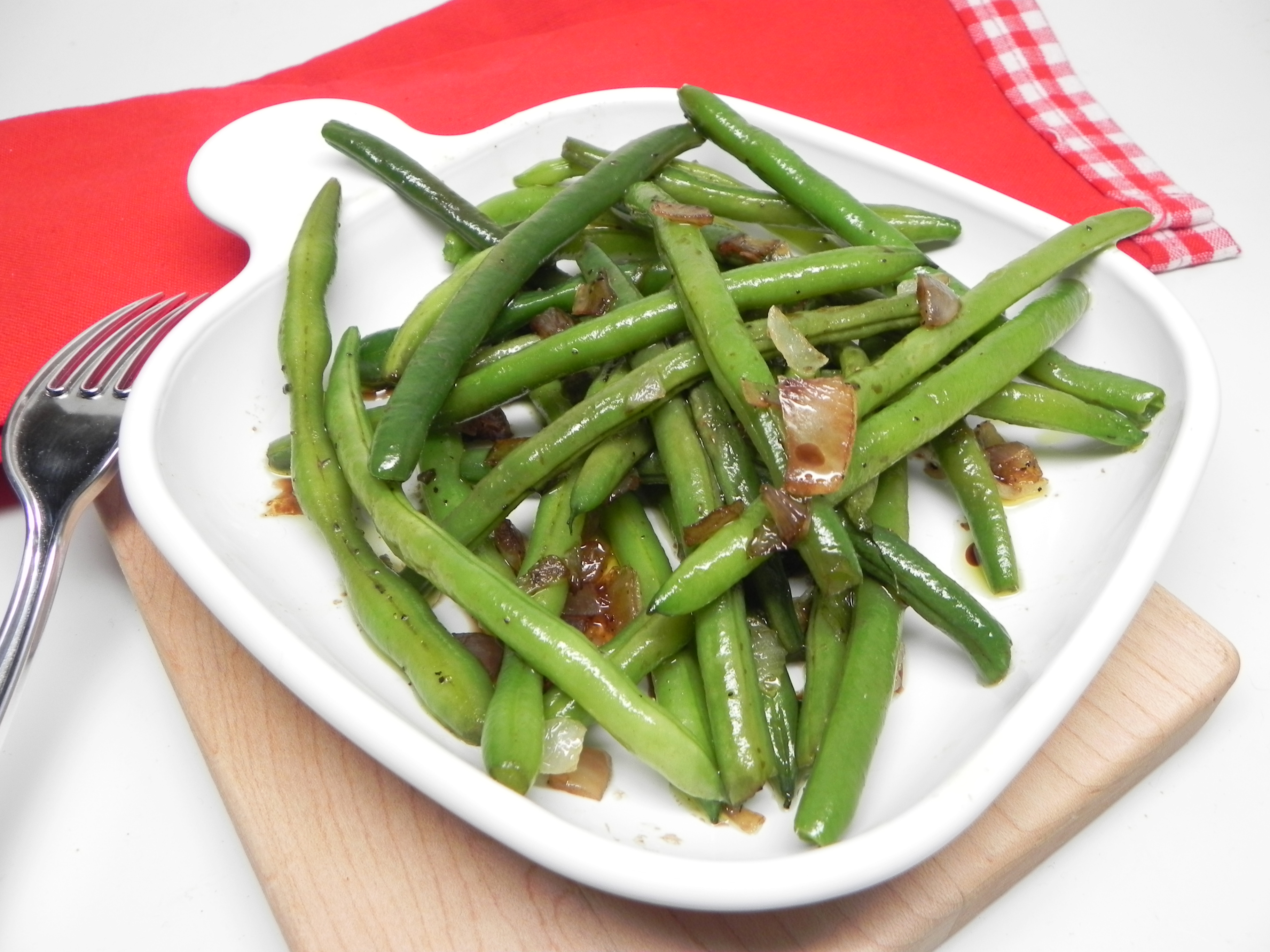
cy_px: 476
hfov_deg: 61.7
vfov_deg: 48.2
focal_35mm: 29
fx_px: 1064
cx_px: 635
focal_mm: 5.2
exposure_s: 1/30
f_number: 2.8
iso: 162
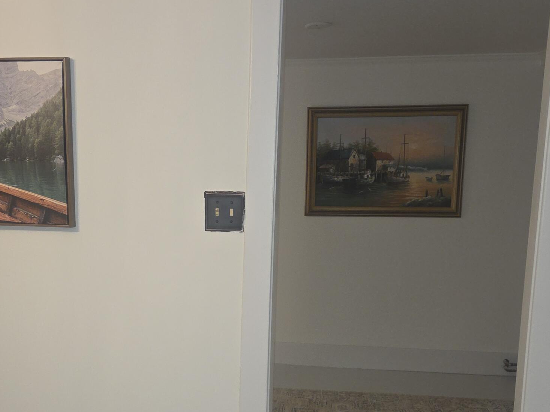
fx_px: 747
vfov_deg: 30.5
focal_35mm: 47
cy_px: 298
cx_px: 206
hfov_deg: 40.2
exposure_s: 1/30
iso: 100
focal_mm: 5.4
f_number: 1.8
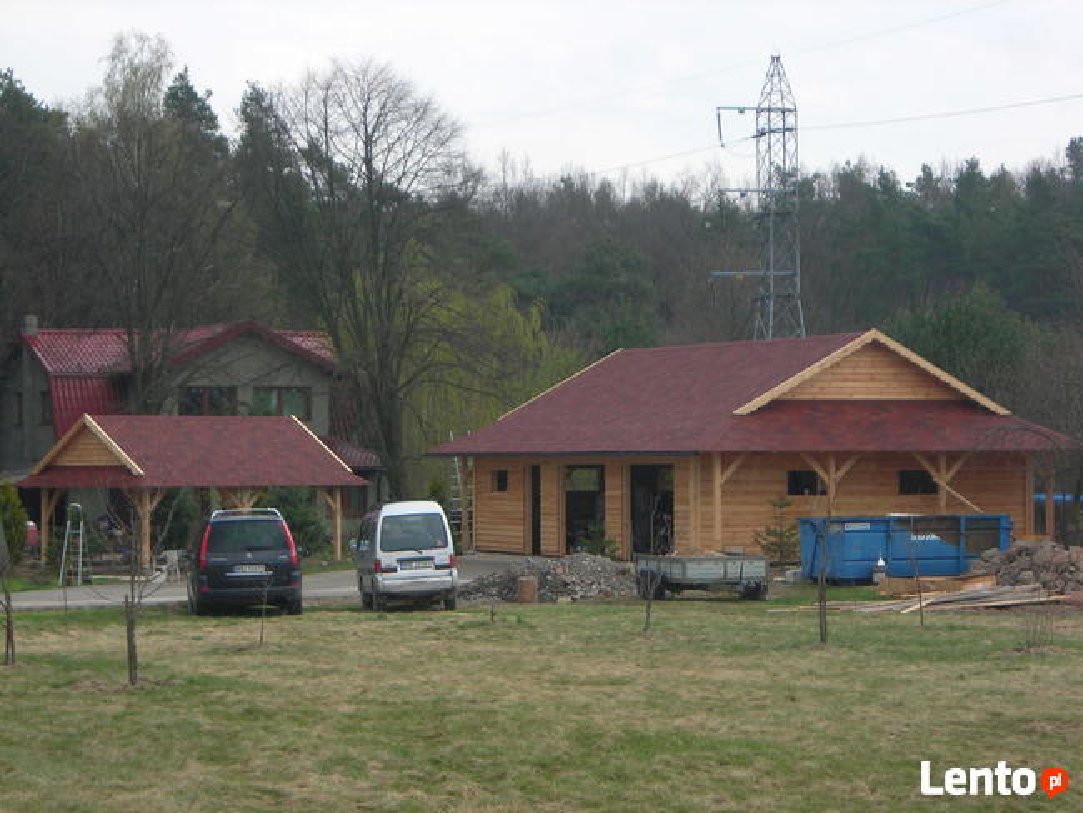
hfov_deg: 17.0
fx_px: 3631
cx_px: 542
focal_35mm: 116
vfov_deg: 12.8
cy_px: 406
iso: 50
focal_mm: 19.2
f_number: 5.3
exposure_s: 1/146
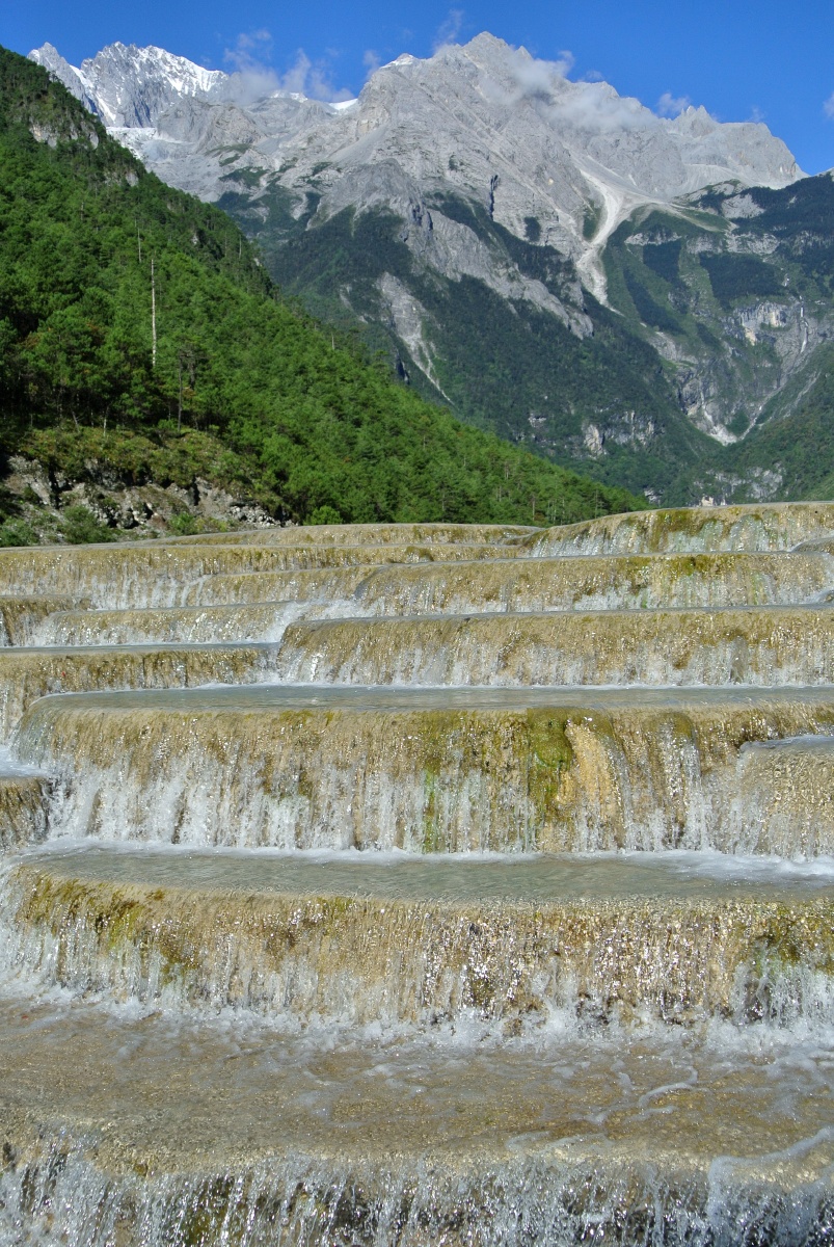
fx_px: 1525
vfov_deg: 44.5
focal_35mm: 44
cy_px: 624
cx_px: 417
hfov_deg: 30.6
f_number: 4.5
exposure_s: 1/640
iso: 100
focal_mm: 16.3
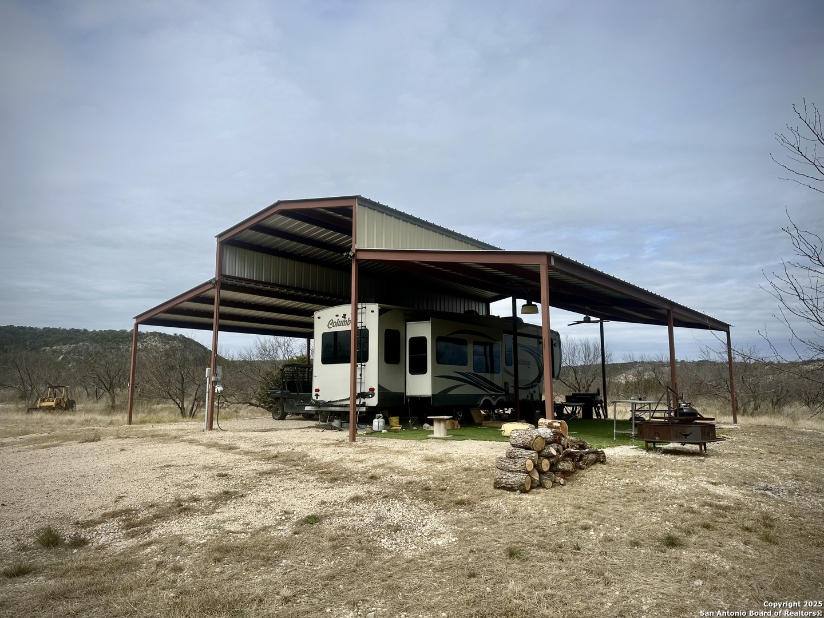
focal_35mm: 24
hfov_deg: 71.6
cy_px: 309
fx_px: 571
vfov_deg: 56.8
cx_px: 412
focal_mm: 6.86
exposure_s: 1/5848
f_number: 1.78
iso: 80
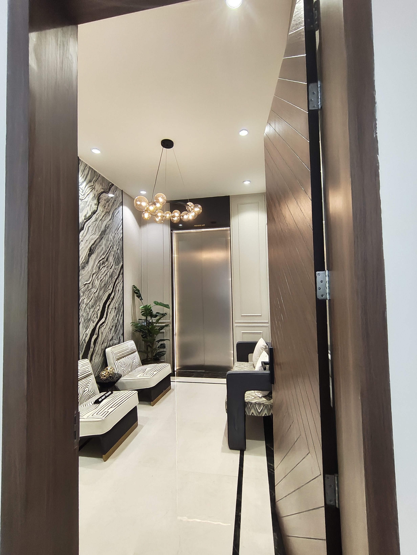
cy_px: 278
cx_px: 208
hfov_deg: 81.8
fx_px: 241
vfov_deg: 98.1
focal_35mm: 15
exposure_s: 1/100
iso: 560
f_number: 2.2
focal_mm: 1.64
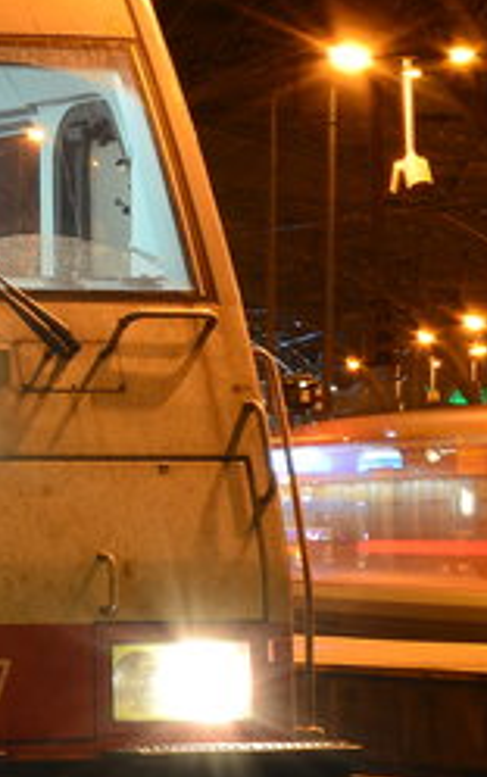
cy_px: 181
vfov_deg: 8.4
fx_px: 5300
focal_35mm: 250
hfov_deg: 5.1
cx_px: -755
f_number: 11
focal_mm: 34
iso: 100
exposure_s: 15
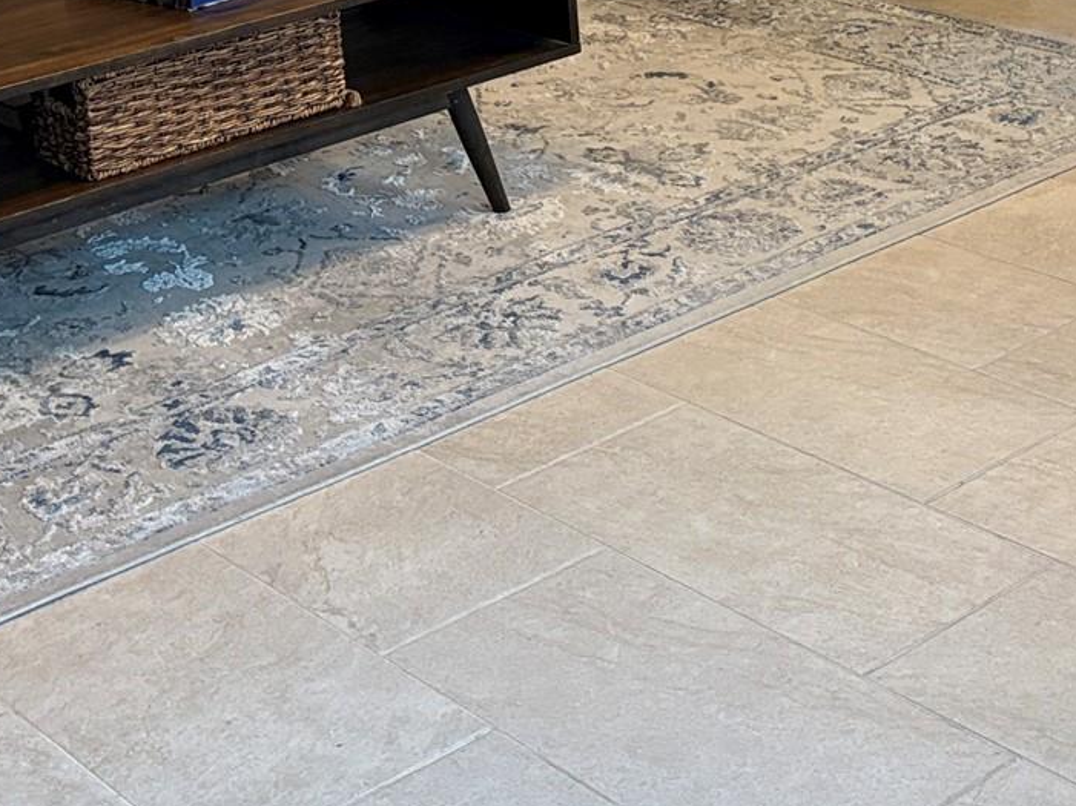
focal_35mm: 76
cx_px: 764
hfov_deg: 25.5
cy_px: -266
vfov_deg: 18.0
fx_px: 2361
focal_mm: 5.96
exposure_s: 1/60
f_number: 1.6
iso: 200
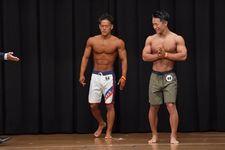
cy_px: 75
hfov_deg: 7.6
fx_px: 1700
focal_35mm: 272
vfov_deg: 5.1
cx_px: 112
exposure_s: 1/400
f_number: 5.6
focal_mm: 180
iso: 6400
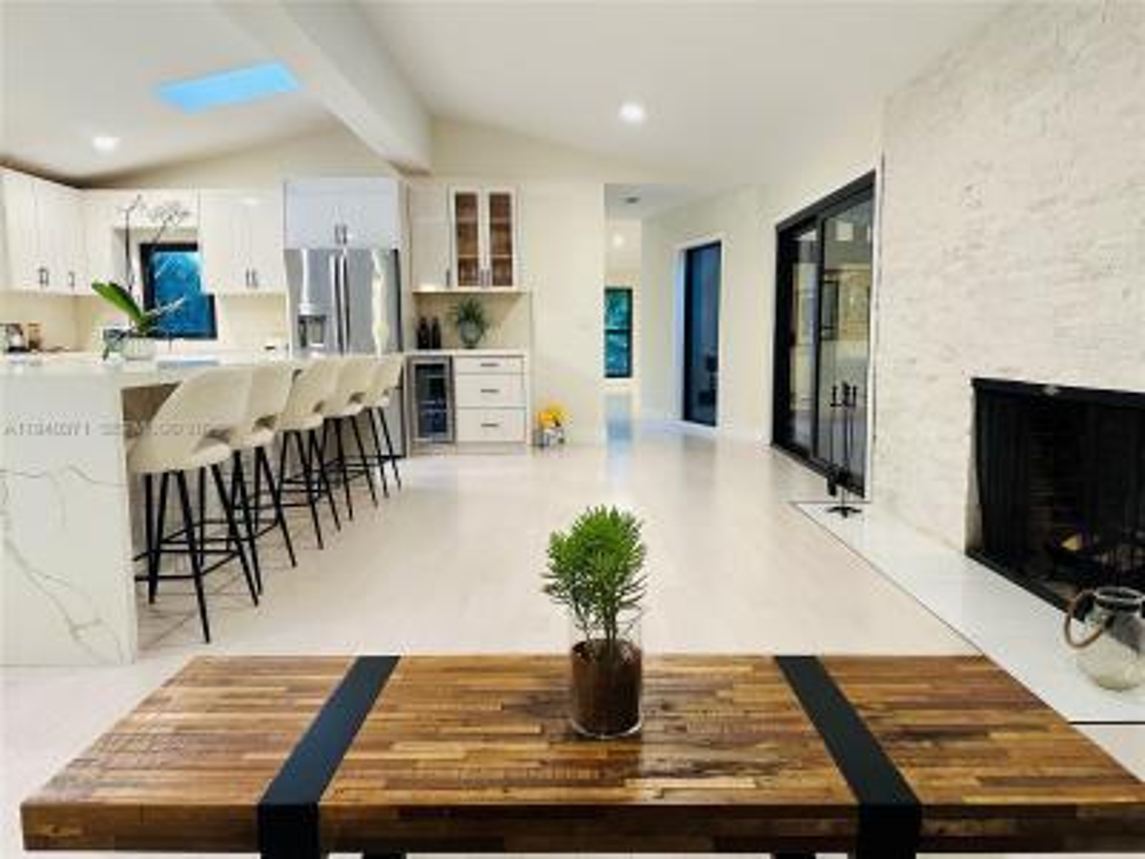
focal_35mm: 24
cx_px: 572
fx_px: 794
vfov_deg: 56.8
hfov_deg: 71.6
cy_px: 430
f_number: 1.78
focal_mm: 6.86
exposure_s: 1/60
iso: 320
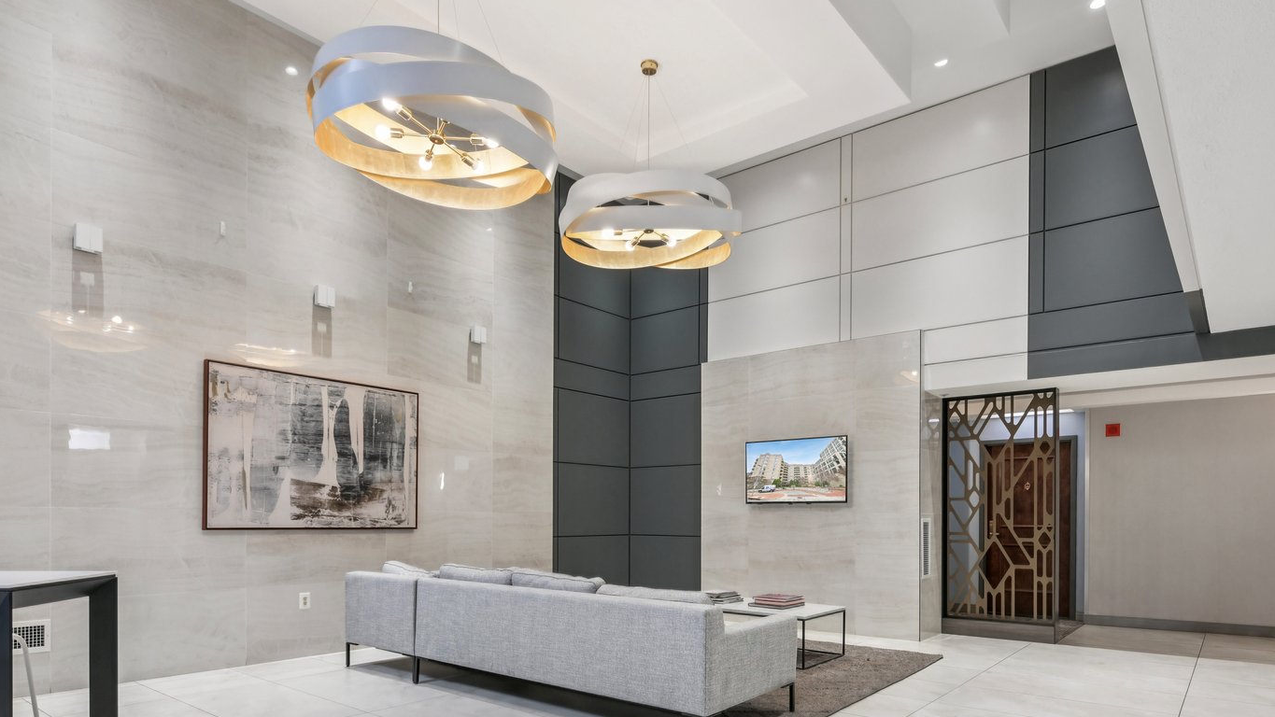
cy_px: 525
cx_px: 626
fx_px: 744
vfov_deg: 49.7
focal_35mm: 22
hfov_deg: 81.2
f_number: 7.1
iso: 400
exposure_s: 1/13
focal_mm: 14
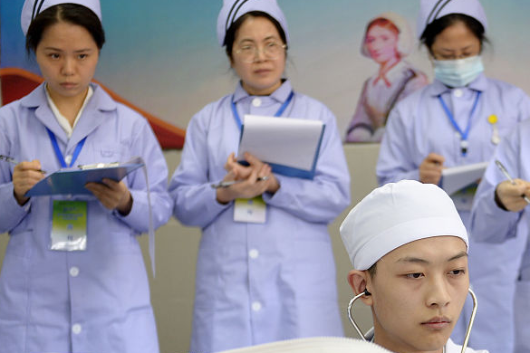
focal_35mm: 82
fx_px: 1207
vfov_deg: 16.5
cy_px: 277
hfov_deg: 24.4
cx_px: 414
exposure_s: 1/125
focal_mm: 40
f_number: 2.8
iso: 500
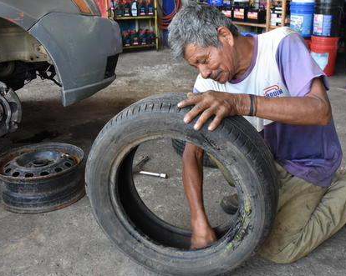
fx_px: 436
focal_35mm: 43
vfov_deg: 35.2
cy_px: 138
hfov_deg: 43.1
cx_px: 206
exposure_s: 1/100
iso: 400
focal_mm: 25
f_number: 5
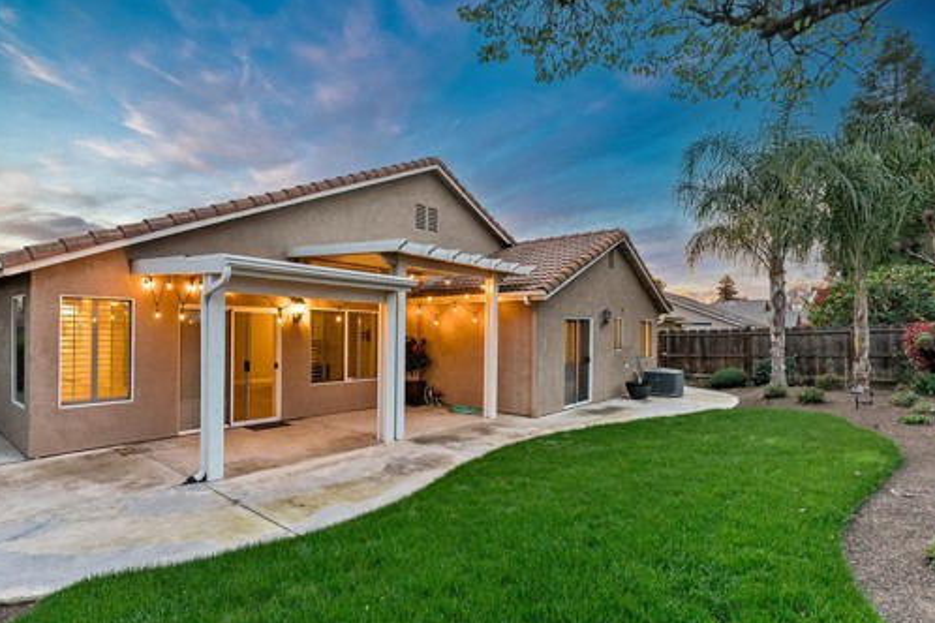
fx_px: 467
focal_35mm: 18
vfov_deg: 67.3
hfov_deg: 89.6
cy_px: 337
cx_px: 411
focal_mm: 14
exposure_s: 1/60
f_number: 4
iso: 500
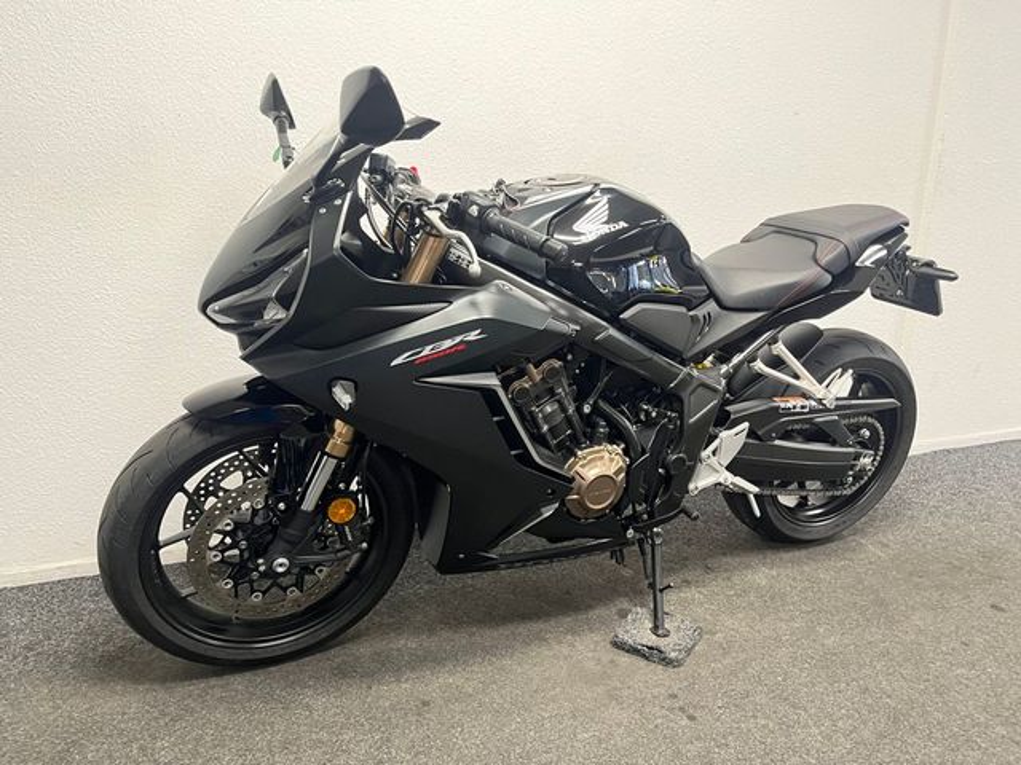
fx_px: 767
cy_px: 382
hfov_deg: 67.3
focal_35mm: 26
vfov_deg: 53.1
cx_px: 510
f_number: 1.6
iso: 400
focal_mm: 5.1
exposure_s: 1/33
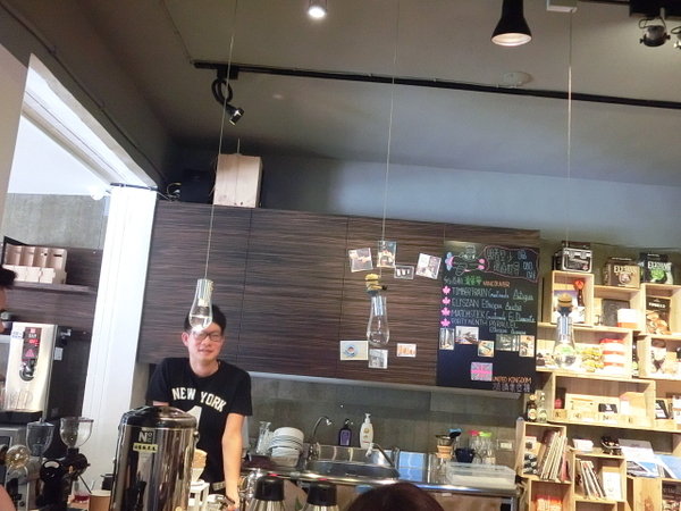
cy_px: 256
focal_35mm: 33
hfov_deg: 55.4
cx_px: 340
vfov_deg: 42.9
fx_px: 649
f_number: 3.7
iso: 800
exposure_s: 1/20
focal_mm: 5.93
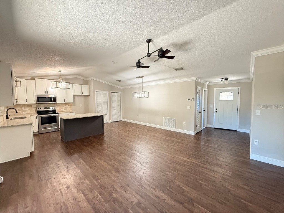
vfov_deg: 85.7
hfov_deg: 102.1
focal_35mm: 14
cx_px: 142
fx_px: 115
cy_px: 106
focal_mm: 2.22
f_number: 2.2
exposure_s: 1/60
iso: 500
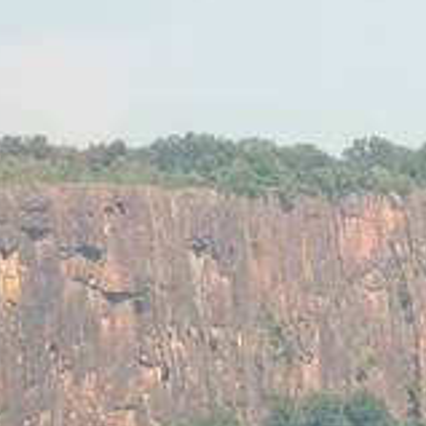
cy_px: 437
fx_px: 7045
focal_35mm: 506
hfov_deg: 3.4
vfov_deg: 3.5
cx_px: 702
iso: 100
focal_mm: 90
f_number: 5.3
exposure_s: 1/100
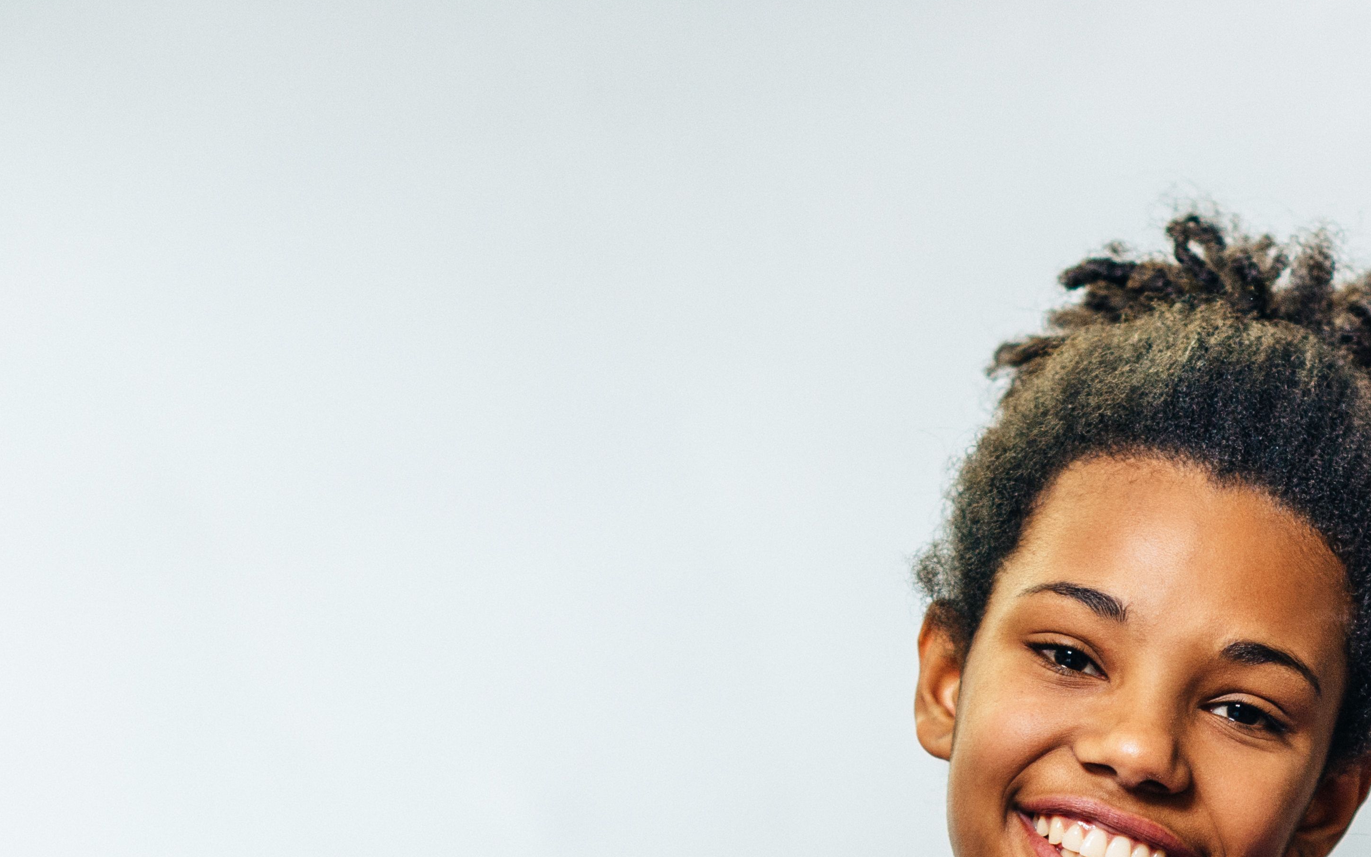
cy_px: 1138
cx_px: 1071
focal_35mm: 130
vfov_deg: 9.9
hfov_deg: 16.0
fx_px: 4858
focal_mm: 50
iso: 400
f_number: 2.5
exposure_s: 1/200
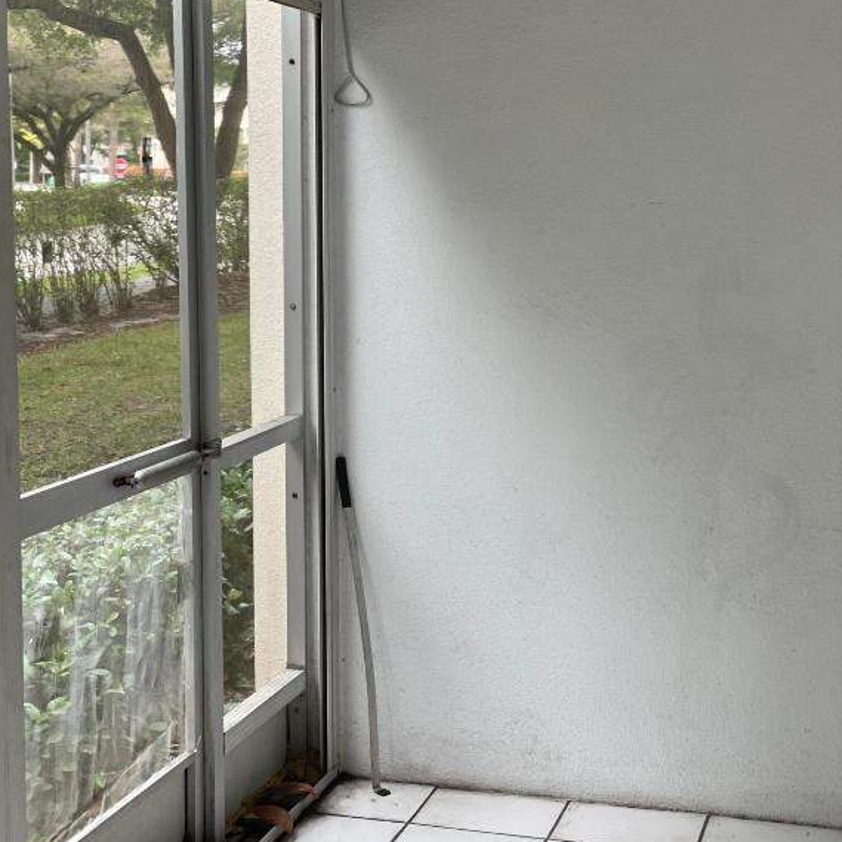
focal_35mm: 62
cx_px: 417
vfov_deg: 27.7
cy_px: 336
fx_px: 1706
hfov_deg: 27.7
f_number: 2
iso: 80
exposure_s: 1/122
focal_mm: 6
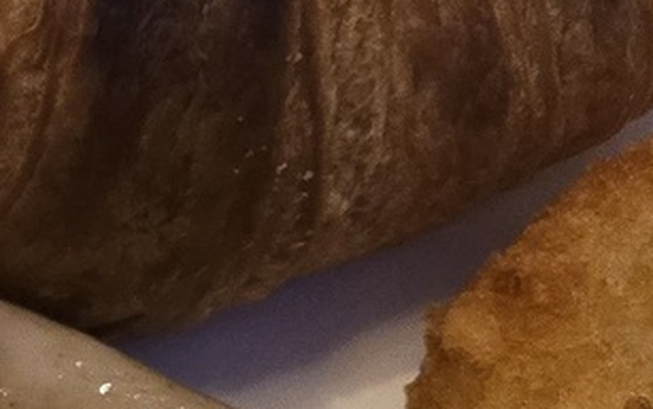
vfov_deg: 8.2
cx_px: -1038
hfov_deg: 10.7
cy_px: 447
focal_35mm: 159
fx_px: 2830
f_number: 1.8
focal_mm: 5.4
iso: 500
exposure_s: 1/120
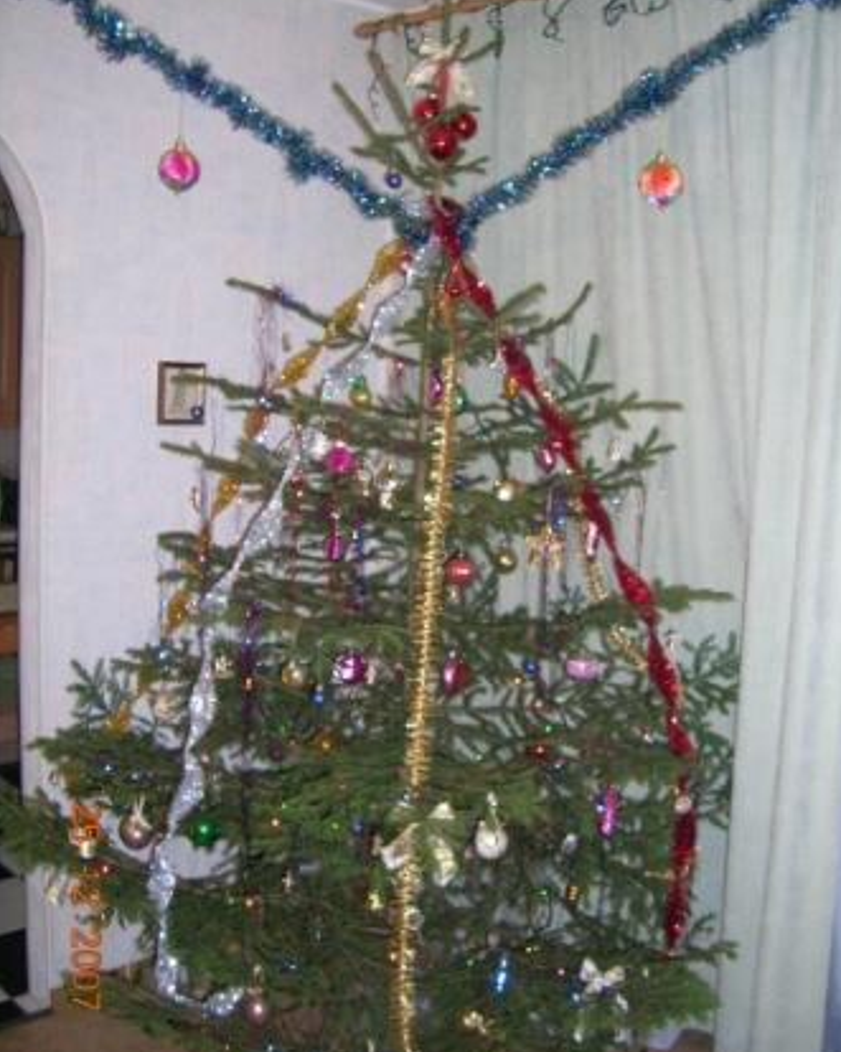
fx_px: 1152
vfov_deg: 49.1
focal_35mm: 37
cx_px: 424
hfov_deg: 40.1
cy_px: 521
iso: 200
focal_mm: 5.4
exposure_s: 1/60.1
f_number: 2.8
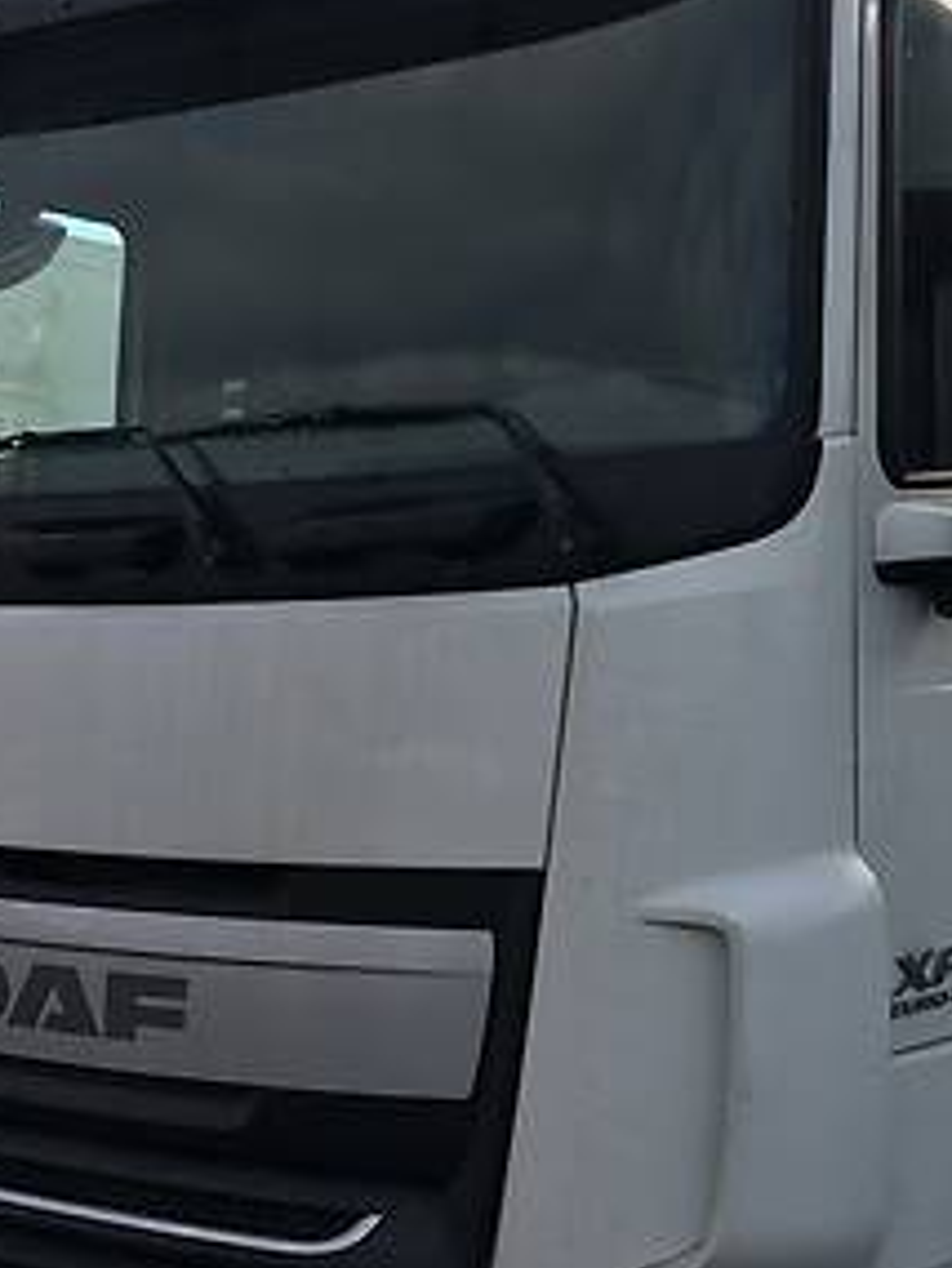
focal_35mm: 61
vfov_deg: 31.7
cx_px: 685
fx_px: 2235
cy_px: 645
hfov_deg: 23.9
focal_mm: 4.2
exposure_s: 1/561
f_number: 2.2
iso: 25
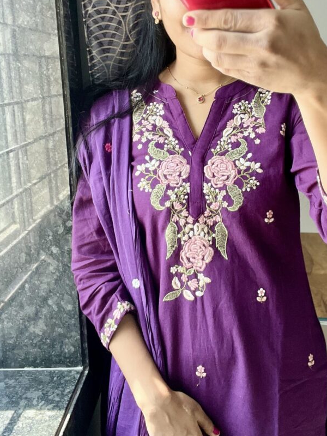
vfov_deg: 46.5
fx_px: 504
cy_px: 169
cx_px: 189
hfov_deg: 35.9
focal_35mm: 40
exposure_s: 1/50
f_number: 2.2
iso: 125
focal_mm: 2.71
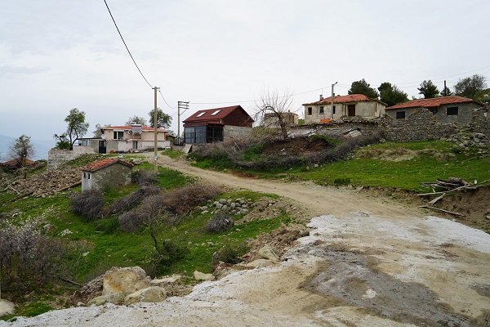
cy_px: 164
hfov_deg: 69.4
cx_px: 245
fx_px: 354
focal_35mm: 26
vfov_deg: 49.6
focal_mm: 26
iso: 100
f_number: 5
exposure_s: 1/500
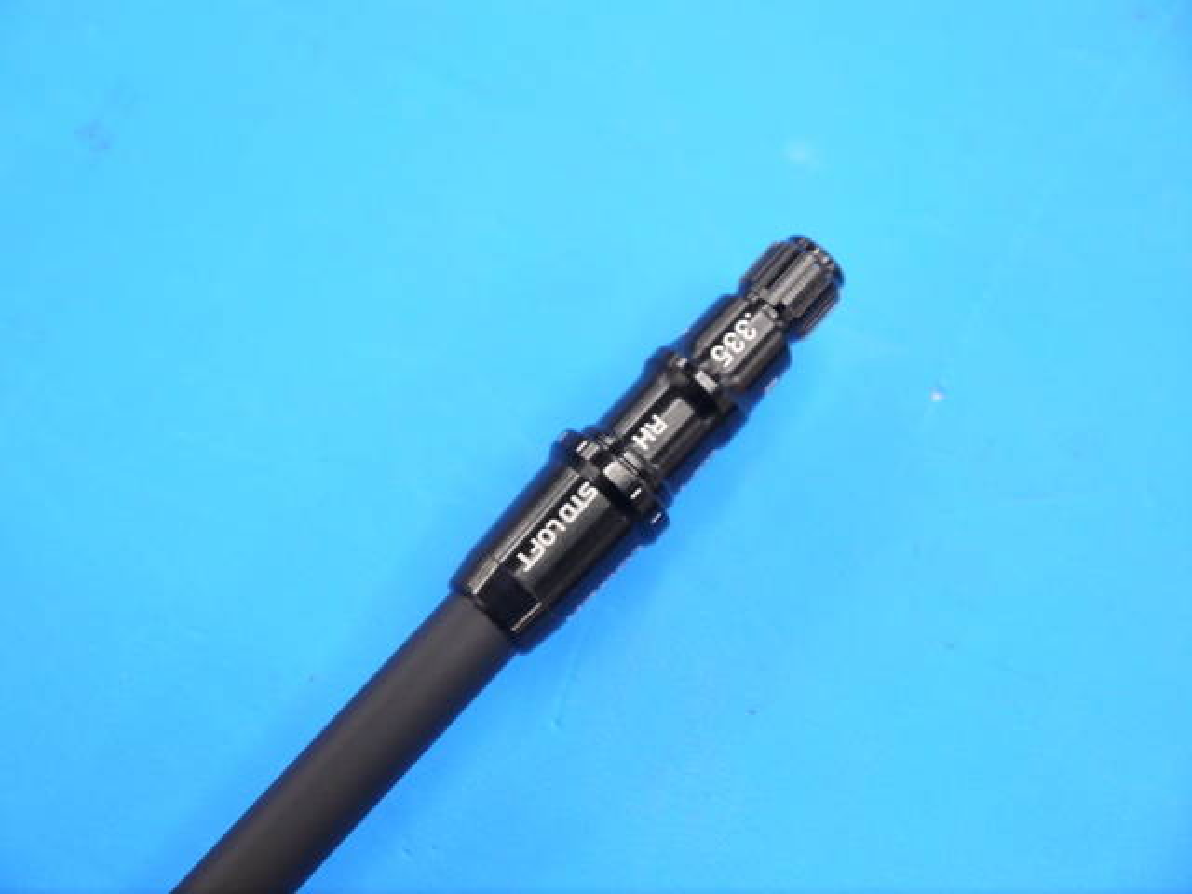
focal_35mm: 72
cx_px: 596
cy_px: 447
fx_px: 2479
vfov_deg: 20.4
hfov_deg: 27.0
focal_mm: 36
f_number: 5.3
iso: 640
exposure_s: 1/80
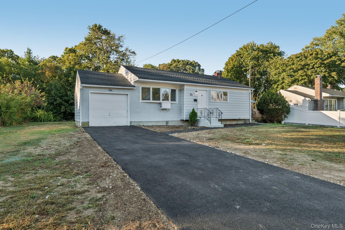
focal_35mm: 21
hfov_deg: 81.2
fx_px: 201
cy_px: 115
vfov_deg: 59.5
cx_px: 172
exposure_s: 1/160
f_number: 8
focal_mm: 21
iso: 320
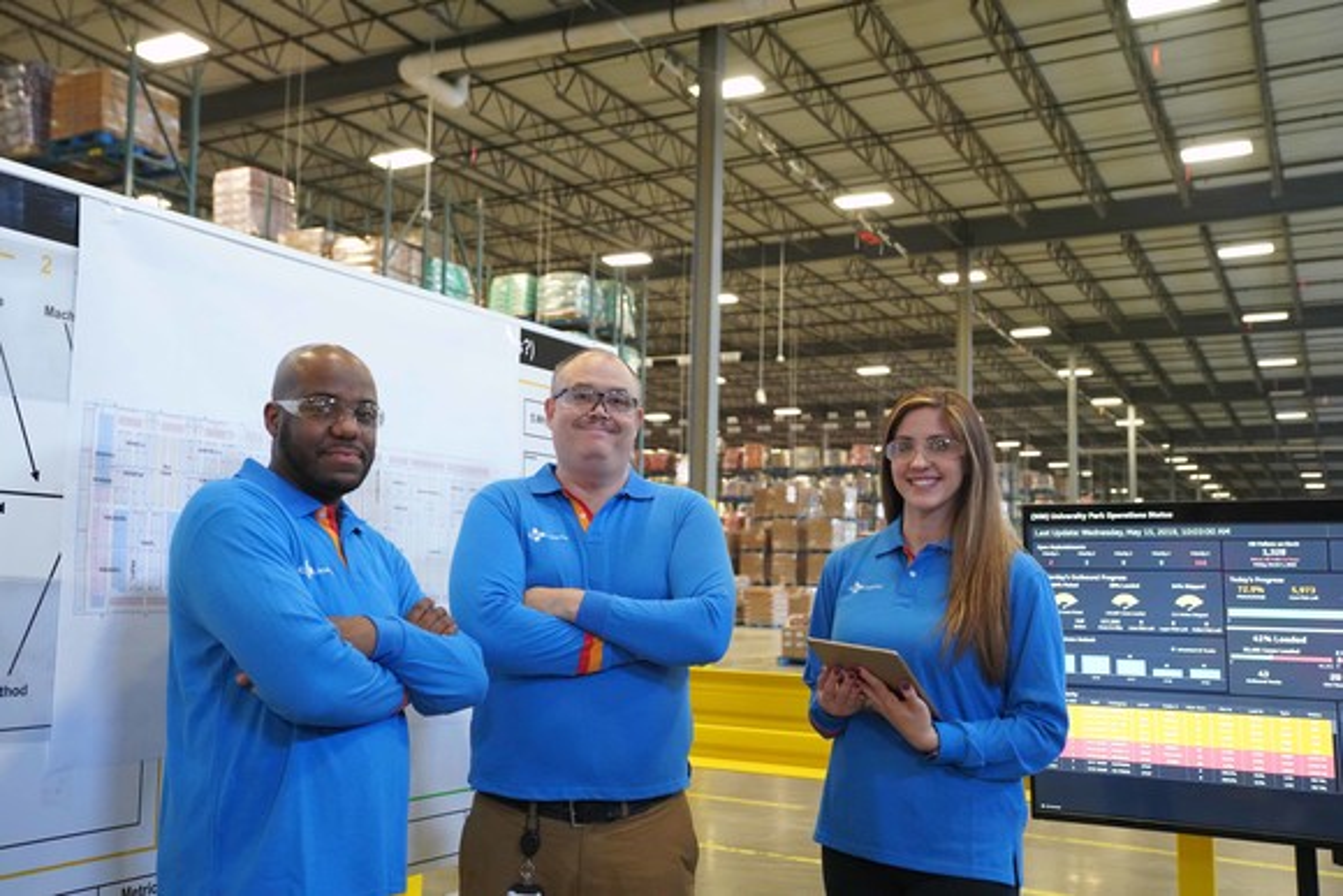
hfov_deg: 54.4
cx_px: 672
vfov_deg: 37.9
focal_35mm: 35
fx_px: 1306
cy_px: 448
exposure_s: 1/160
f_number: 4
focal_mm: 35
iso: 10000
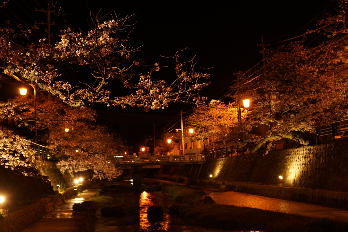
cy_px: 116
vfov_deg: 27.0
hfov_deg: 39.6
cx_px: 174
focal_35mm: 50
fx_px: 483
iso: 400
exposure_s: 1/5
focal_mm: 50
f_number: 4.5
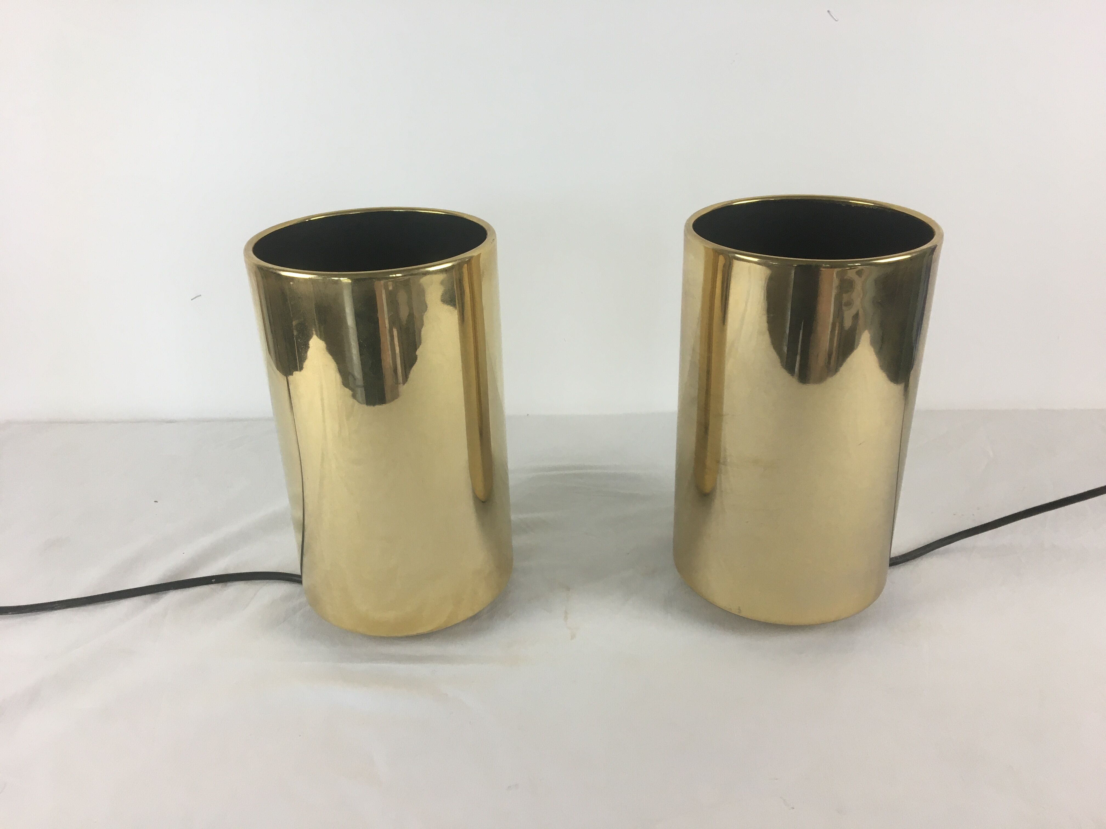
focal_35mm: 29
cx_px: 553
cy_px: 414
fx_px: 927
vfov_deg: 48.2
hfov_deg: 61.7
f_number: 2.2
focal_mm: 4.15
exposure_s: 1/33
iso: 32
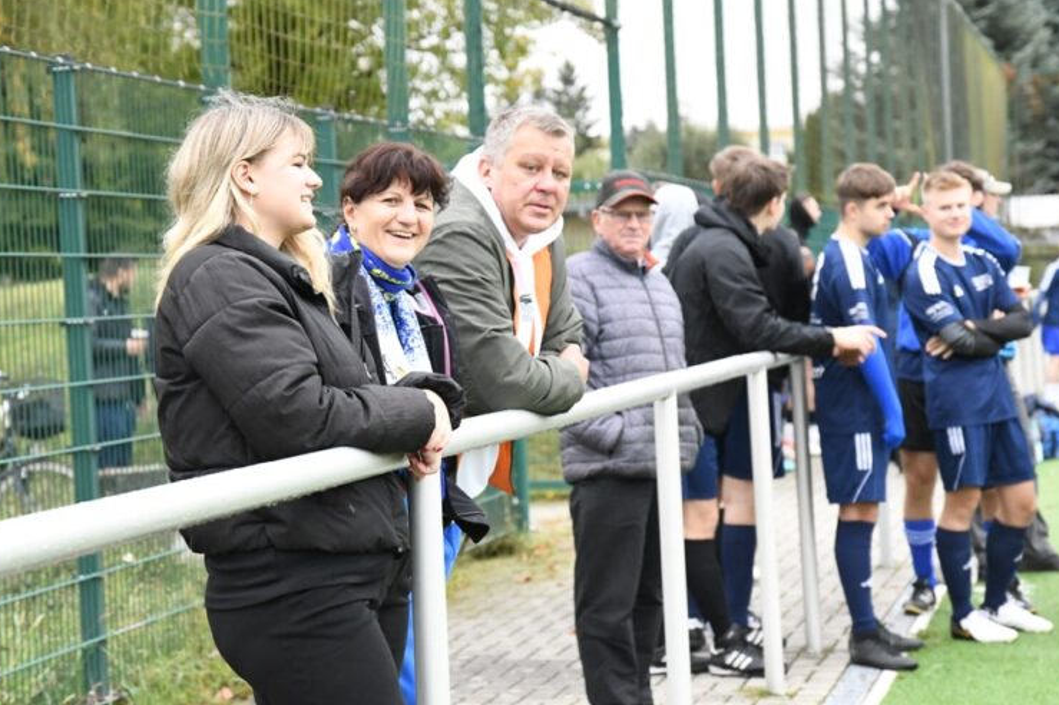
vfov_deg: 14.1
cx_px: 483
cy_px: 299
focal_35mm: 97
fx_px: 2852
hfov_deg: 21.0
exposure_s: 1/1250
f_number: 4.5
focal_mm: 70
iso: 6400
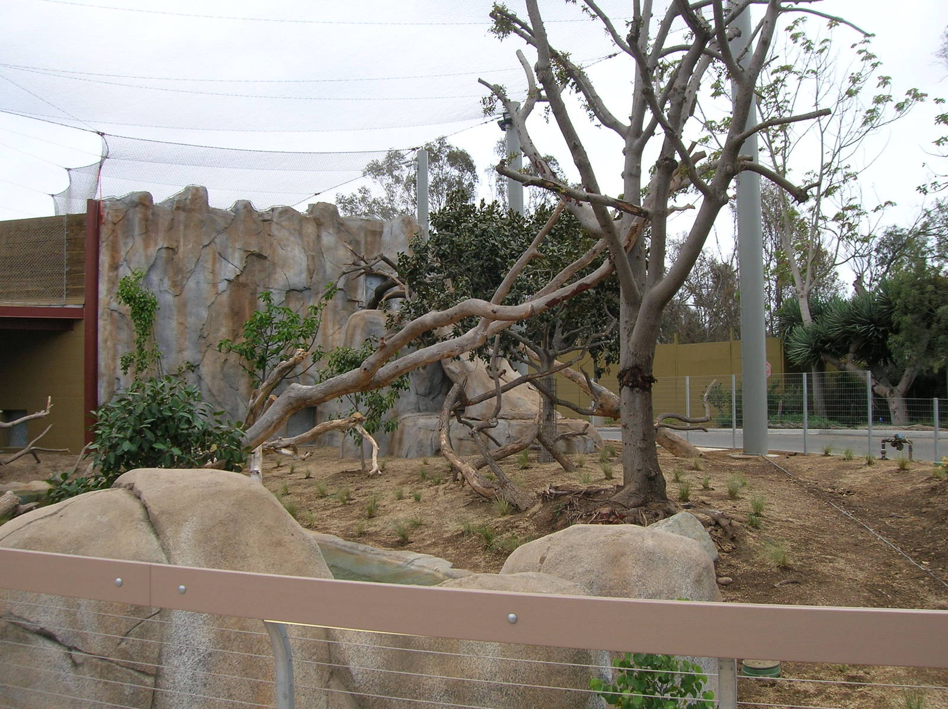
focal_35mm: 34
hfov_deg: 54.0
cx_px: 474
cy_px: 354
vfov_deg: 41.7
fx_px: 930
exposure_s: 1/37.3
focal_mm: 5.7
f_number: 4.9
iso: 50
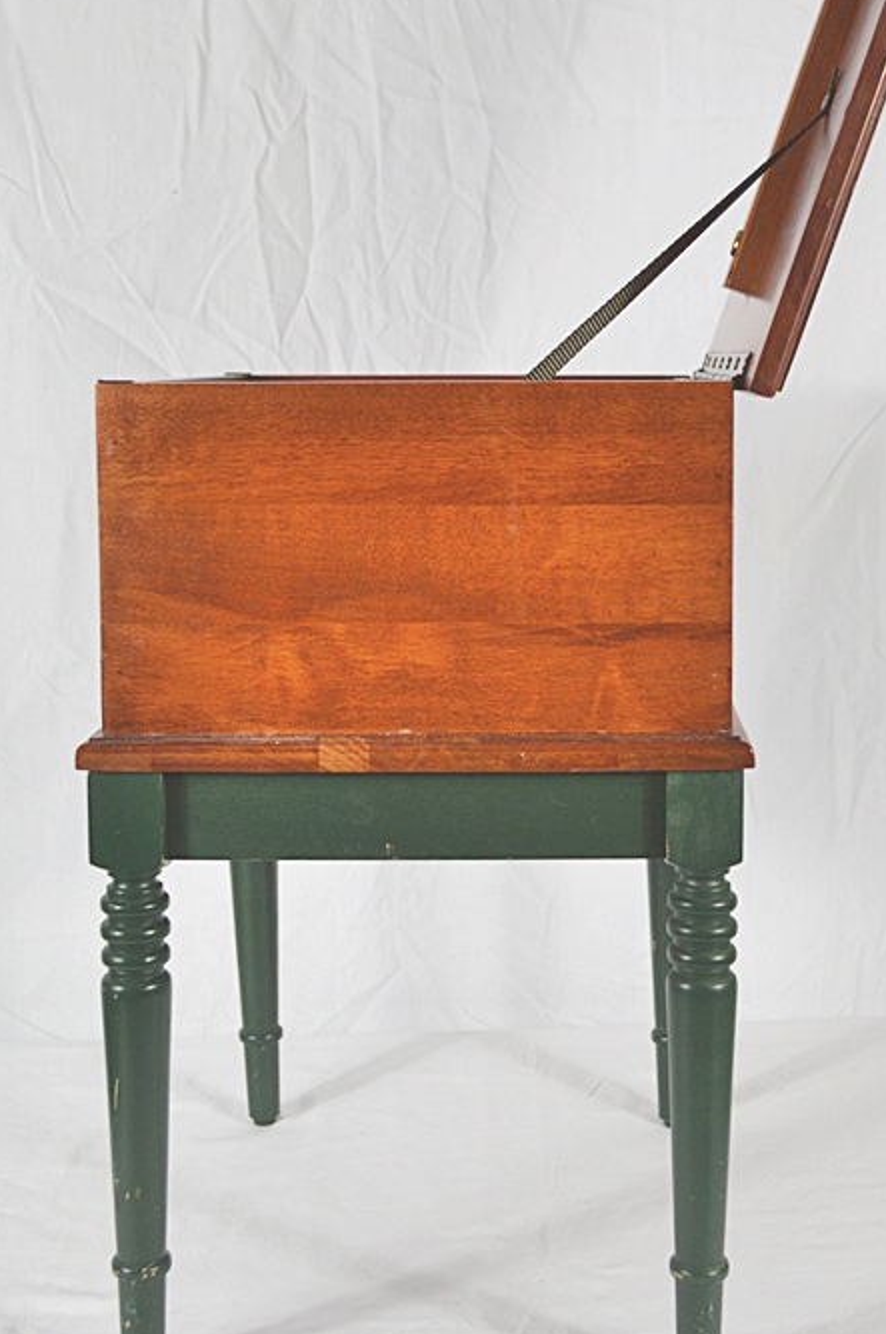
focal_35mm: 54
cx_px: 529
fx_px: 1999
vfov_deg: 36.8
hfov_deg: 25.0
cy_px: 538
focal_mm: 24
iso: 400
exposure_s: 1/80
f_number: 4.5
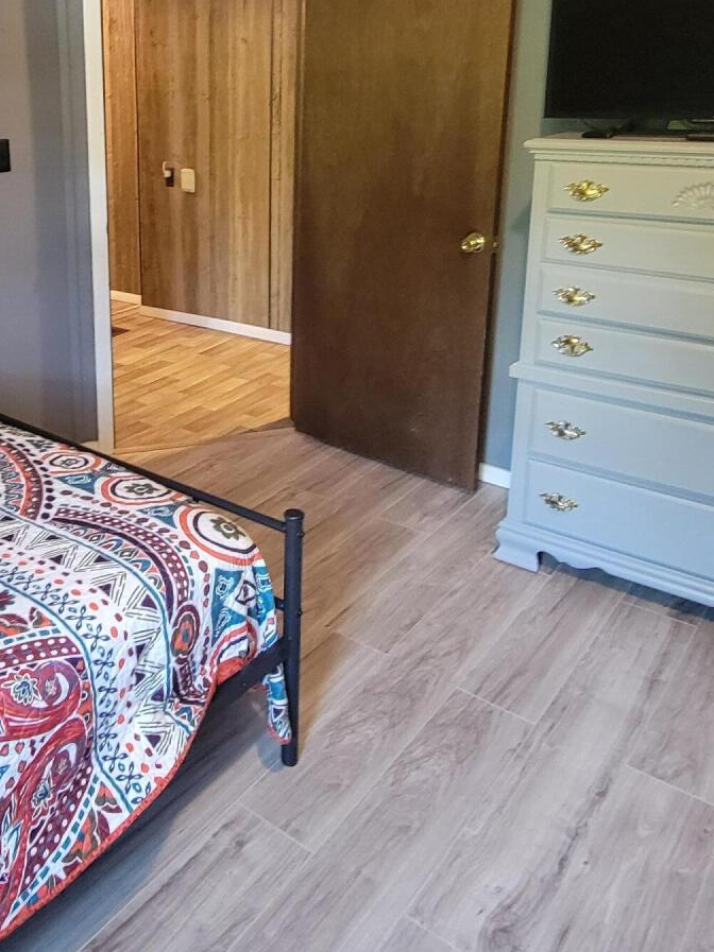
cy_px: 293
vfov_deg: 59.8
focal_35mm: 29
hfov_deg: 46.4
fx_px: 798
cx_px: 175
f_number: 2.2
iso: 640
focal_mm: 2.2
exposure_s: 1/24
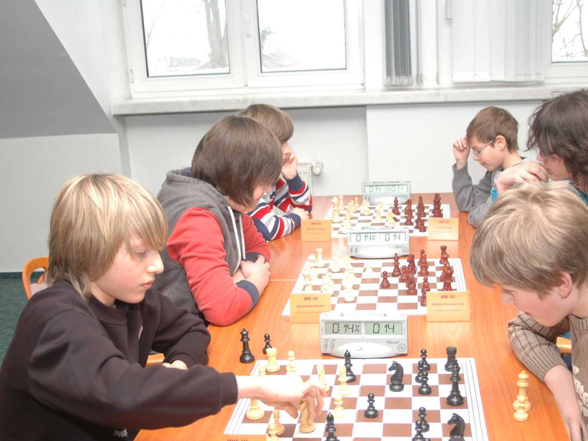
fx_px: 832
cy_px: 262
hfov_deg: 38.7
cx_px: 354
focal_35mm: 49
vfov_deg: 29.6
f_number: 4
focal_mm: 24
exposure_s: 1/60
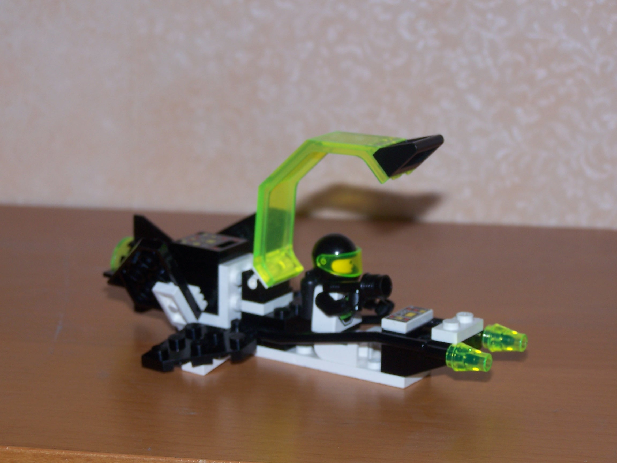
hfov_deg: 18.7
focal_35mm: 105
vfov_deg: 14.1
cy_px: 232
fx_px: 1872
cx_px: 308
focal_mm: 17.5
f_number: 3.2
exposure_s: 1/90
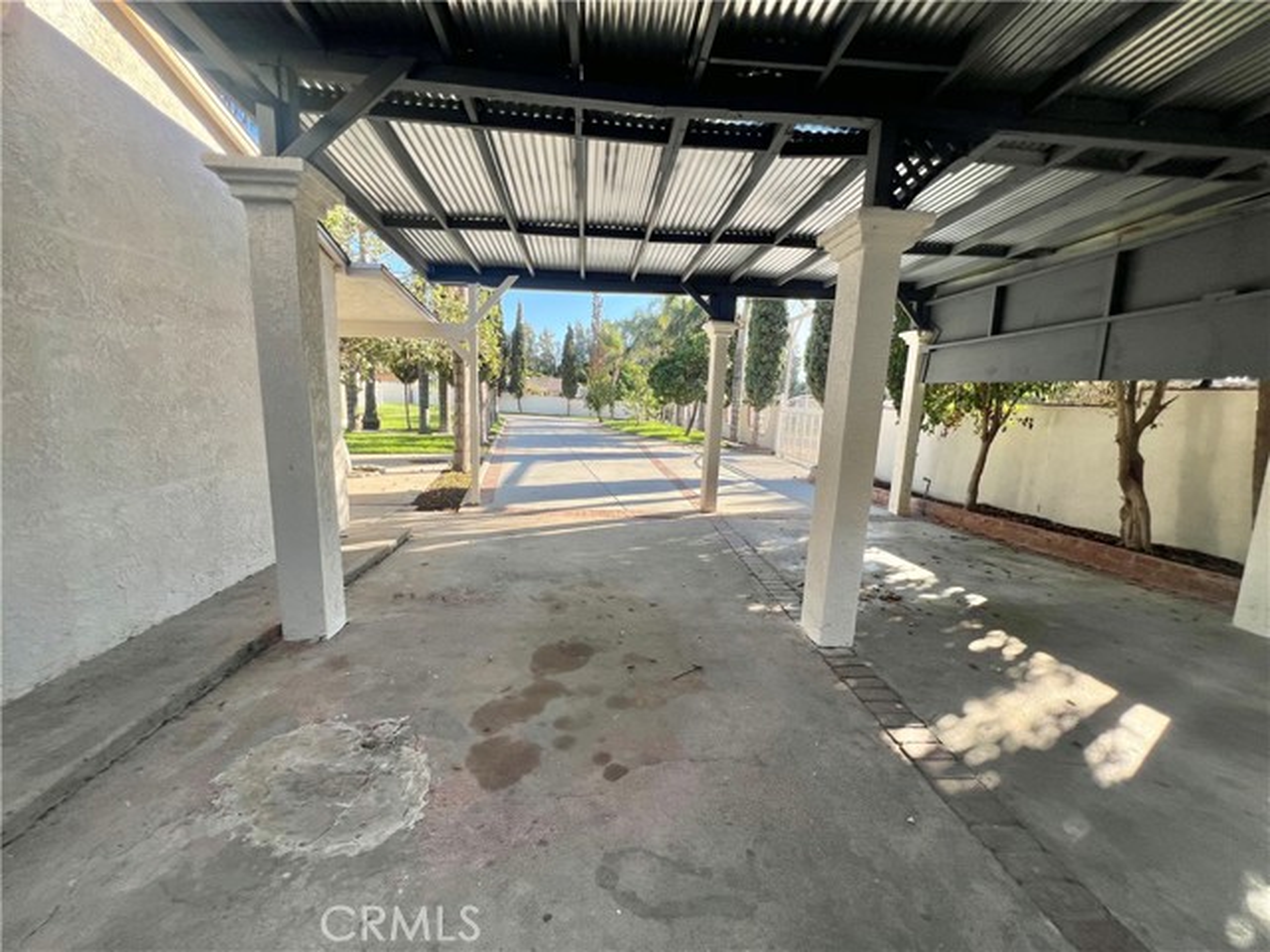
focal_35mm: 13
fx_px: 477
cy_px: 476
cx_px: 635
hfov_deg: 106.2
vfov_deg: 89.9
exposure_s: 1/401
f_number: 1.8
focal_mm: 1.57
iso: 32
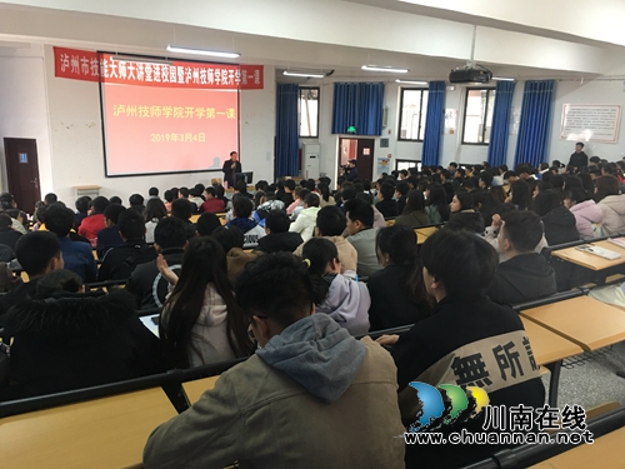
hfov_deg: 61.7
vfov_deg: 48.2
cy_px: 234
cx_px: 312
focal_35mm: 29
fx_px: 524
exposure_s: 1/17
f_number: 2.2
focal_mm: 4.15
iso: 80
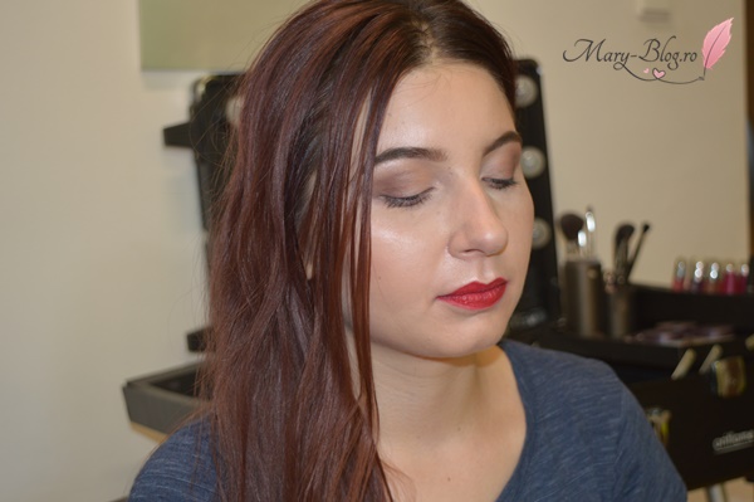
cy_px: 251
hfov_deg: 36.9
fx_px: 1130
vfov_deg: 25.0
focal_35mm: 54
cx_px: 377
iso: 400
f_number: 4.8
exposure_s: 1/30
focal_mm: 36
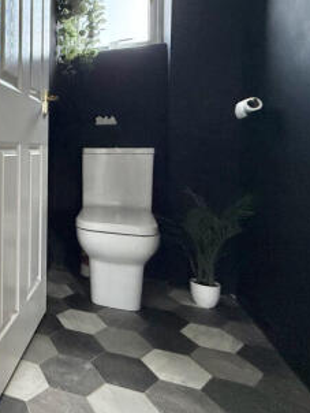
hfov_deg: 39.5
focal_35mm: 27
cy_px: 155
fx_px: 322
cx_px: -48
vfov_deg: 64.4
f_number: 2.2
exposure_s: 1/99
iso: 200
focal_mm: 2.22
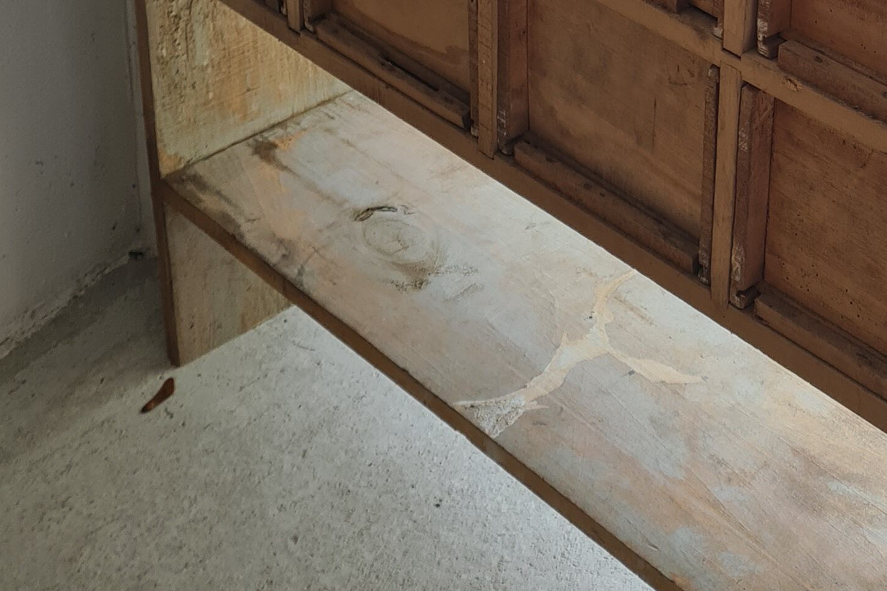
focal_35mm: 76
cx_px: 792
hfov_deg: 25.8
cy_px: -237
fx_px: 1872
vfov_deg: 16.6
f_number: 1.8
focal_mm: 5.4
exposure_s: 1/182
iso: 50
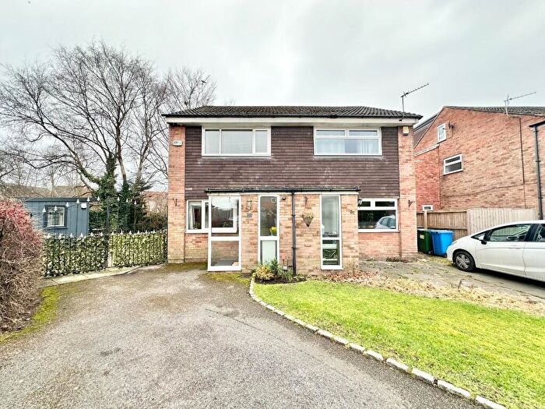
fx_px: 220
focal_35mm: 14
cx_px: 272
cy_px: 204
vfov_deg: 85.7
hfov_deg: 102.1
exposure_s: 1/99
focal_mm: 2.22
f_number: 2.2
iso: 64
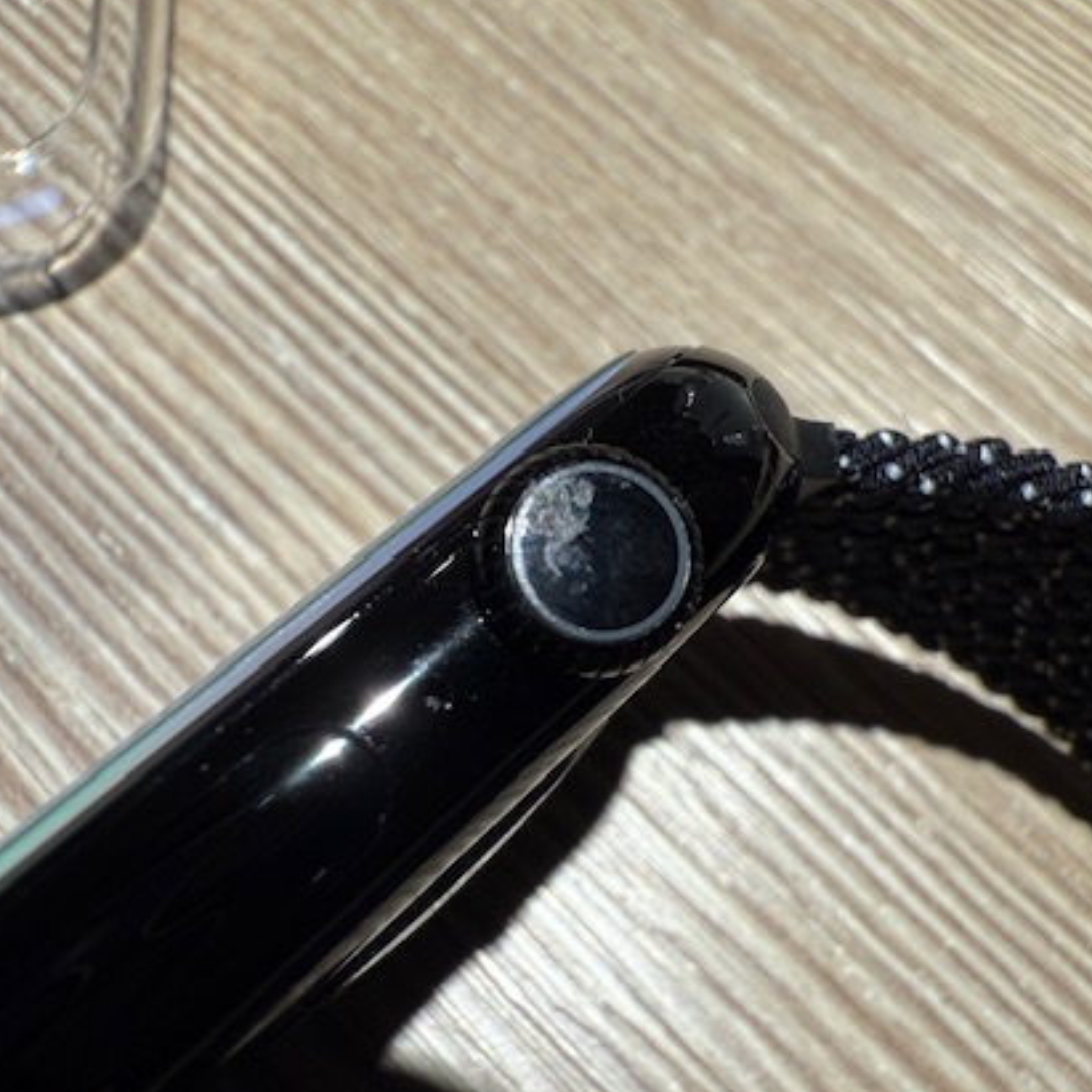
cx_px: 598
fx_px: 1178
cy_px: 664
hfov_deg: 49.7
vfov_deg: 49.4
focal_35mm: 33
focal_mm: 2.22
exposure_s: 1/100
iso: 50
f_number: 2.2
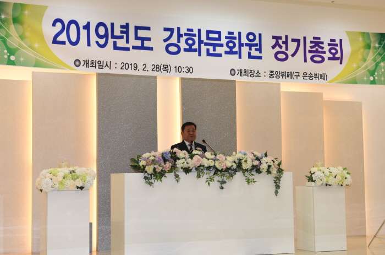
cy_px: 128
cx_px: 192
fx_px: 747
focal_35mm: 70
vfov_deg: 19.4
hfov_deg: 28.9
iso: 400
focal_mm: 70
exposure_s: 1/100
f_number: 5.6
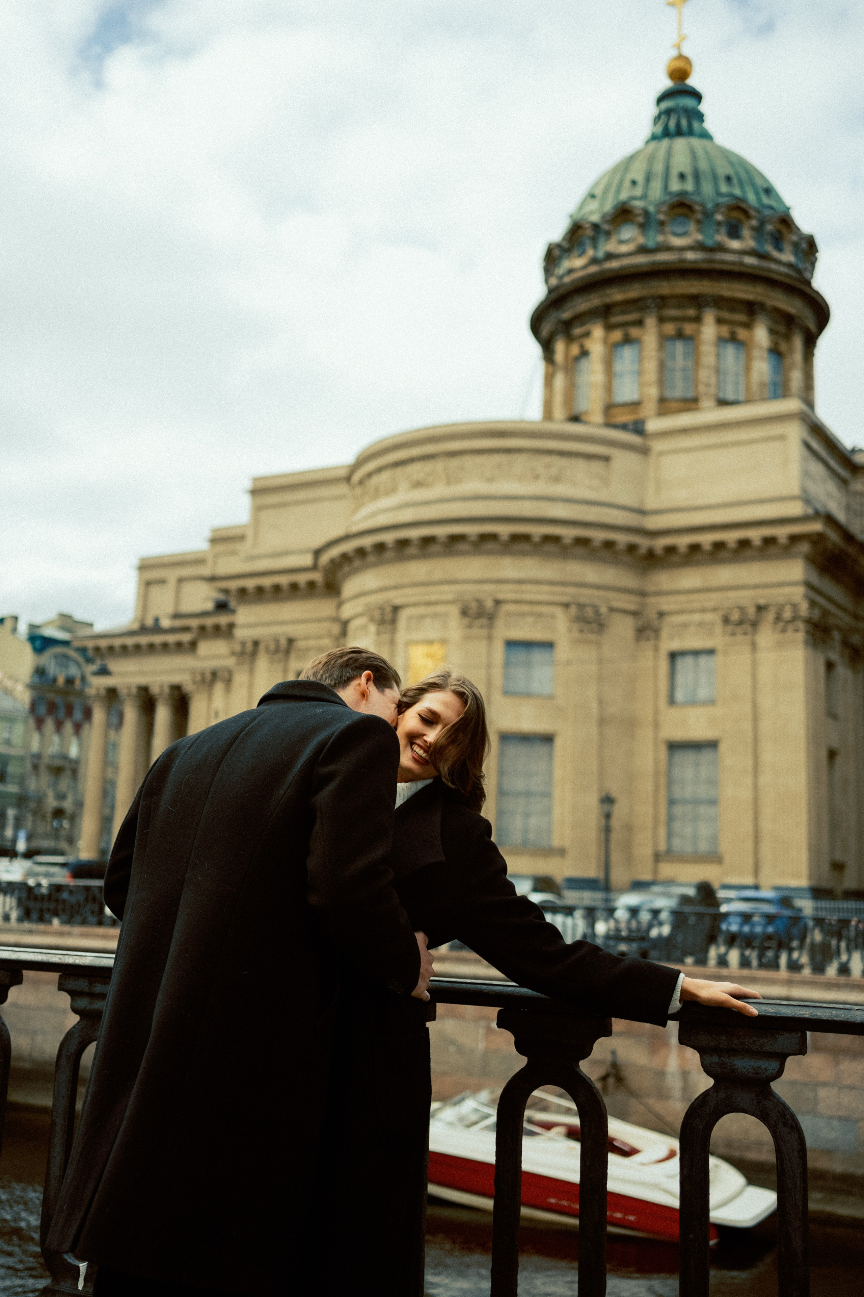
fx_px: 1260
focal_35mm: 35
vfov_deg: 54.4
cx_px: 432
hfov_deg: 37.9
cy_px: 648
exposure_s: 1/2500
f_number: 2.2
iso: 125
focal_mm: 35
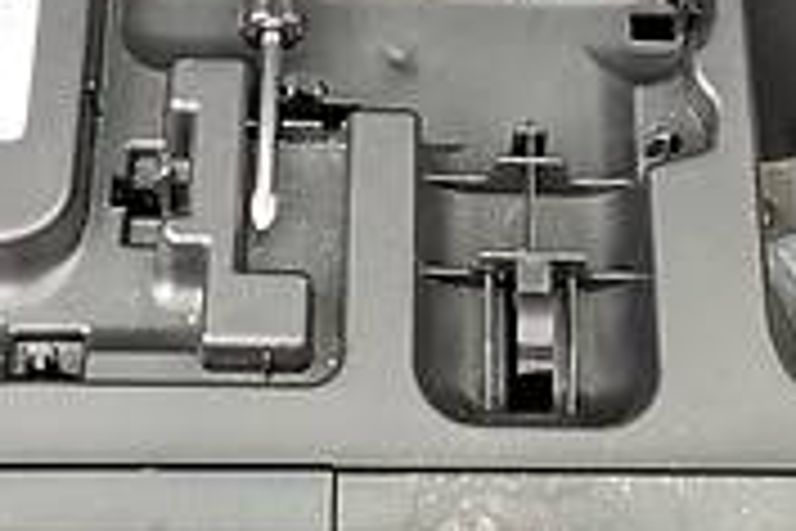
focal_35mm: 122
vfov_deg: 10.2
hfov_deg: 16.8
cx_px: 454
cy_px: -585
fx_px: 2697
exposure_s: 1/50
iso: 418
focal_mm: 4.8
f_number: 1.8
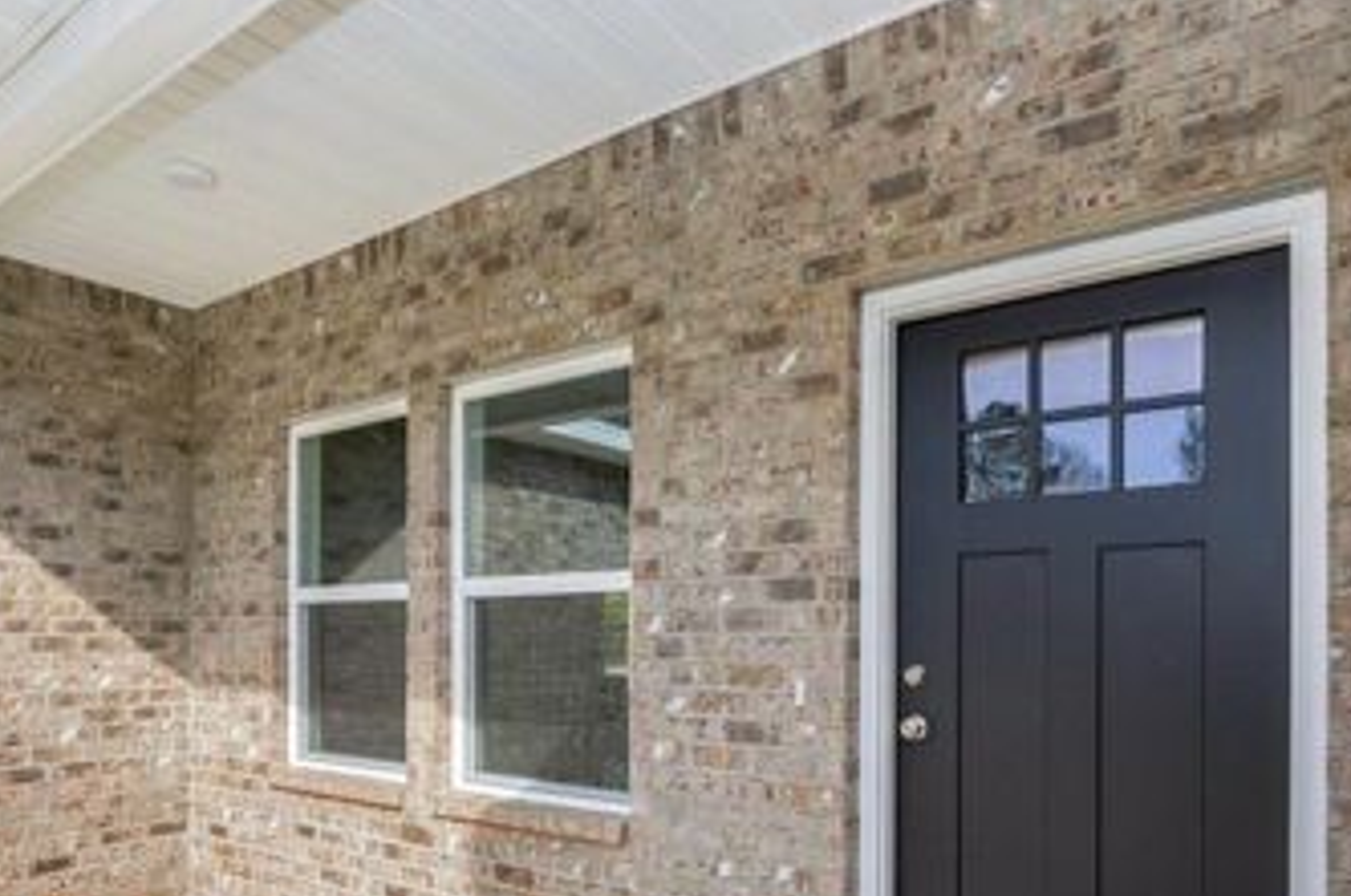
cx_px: 641
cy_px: 657
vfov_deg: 51.1
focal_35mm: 24
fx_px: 899
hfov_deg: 73.8
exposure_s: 1/200
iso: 160
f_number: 9
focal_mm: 16
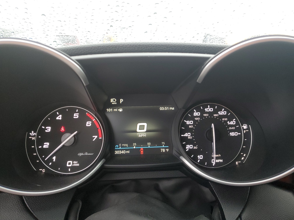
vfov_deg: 53.1
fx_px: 221
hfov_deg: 67.3
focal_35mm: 26
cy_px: 110
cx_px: 147
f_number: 1.5
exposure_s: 1/60.2
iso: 96
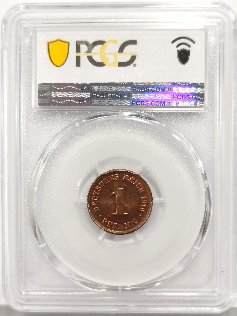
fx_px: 493
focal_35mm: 54
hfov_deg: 27.0
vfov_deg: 35.5
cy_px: 158
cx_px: 118
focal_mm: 5.56
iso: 125
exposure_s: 1/100
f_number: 16
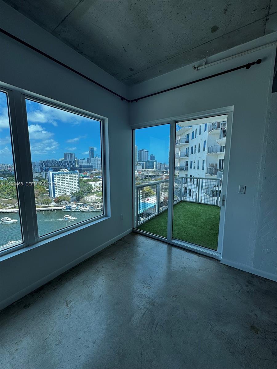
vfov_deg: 102.1
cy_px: 184
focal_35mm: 14
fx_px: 149
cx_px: 138
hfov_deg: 85.7
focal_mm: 2.22
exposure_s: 1/548
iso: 40
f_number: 2.2
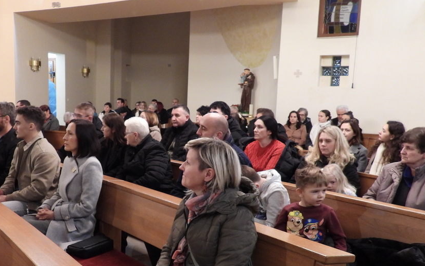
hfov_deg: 51.9
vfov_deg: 34.3
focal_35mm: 37
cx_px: 147
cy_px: 168
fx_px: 429
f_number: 2.8
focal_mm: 4.3
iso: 400
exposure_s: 1/20
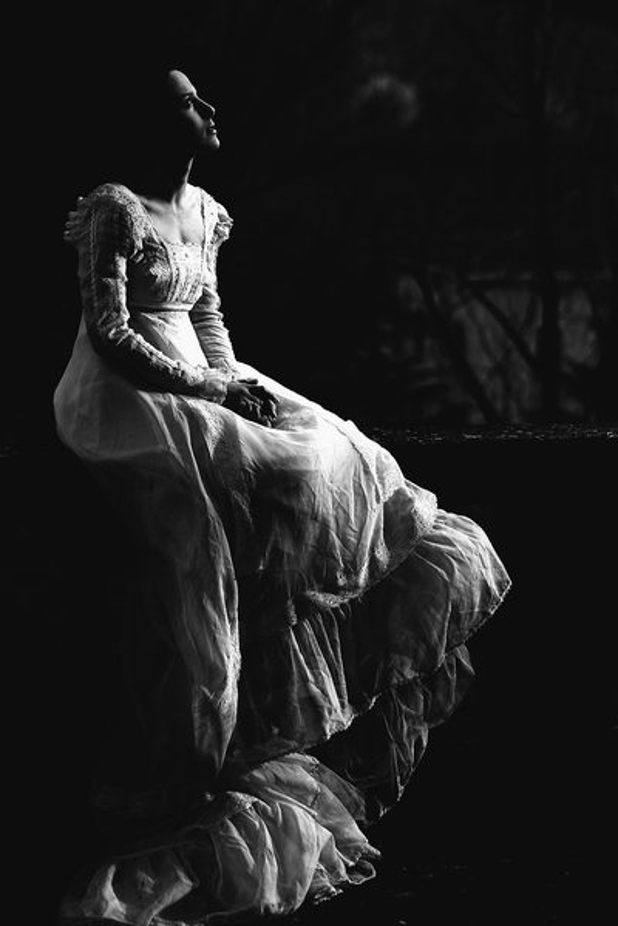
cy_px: 463
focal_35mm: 84
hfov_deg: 16.3
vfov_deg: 24.2
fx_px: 2163
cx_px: 309
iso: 200
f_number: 2.2
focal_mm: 56
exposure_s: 1/1000
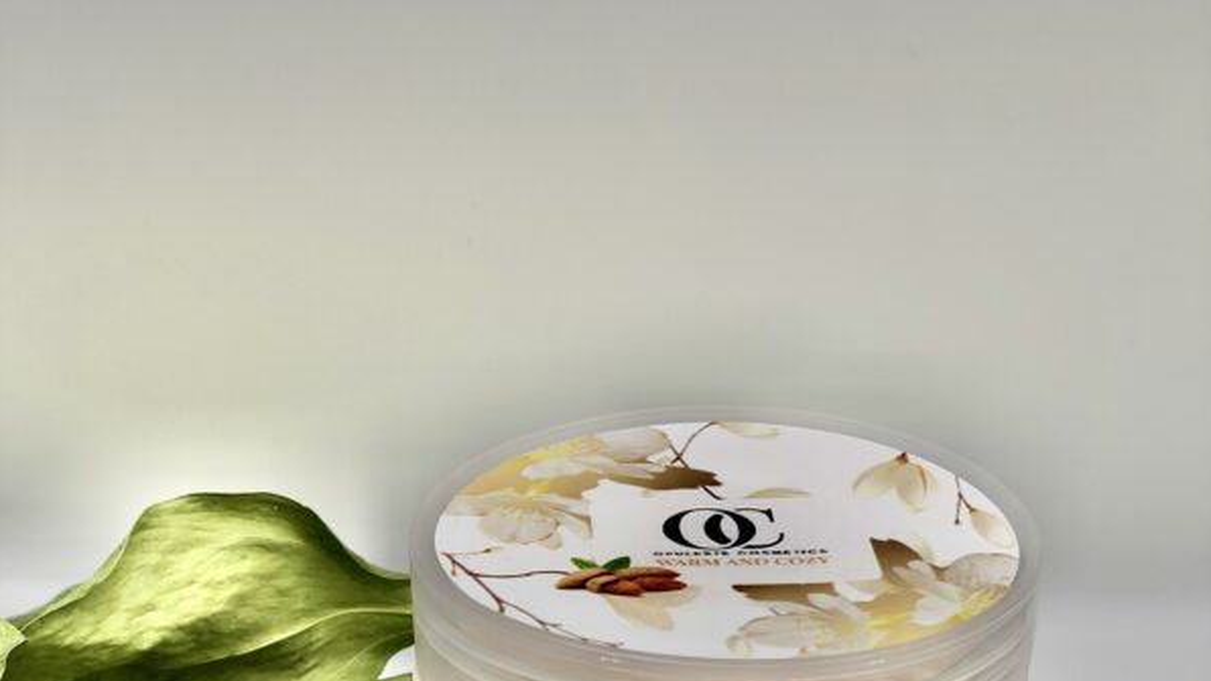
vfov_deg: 15.6
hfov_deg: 27.9
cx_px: 606
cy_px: 681
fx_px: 2440
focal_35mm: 76
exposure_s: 1/109
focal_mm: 6
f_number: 2.4
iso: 16
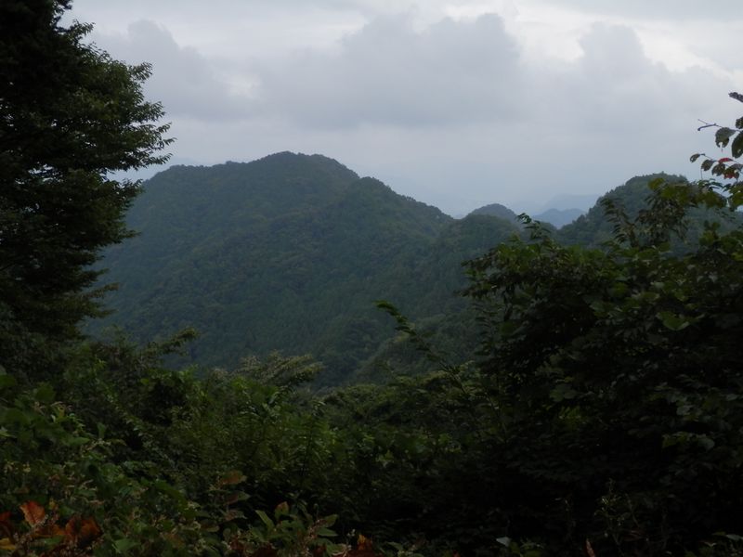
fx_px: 1052
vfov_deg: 29.7
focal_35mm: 49
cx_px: 372
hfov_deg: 38.9
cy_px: 278
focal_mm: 8.9
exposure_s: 1/800
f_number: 4
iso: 80
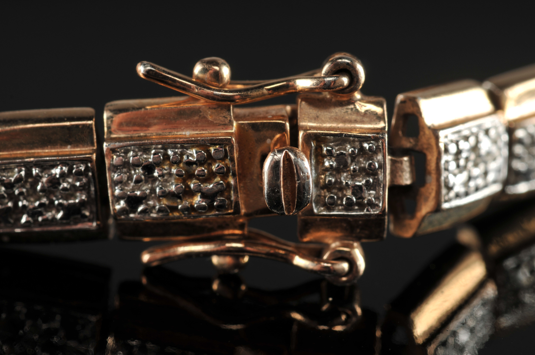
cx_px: 268
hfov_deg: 22.6
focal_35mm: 90
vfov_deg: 15.2
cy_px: 178
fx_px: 1336
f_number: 18
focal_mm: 60
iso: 100
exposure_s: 1/250
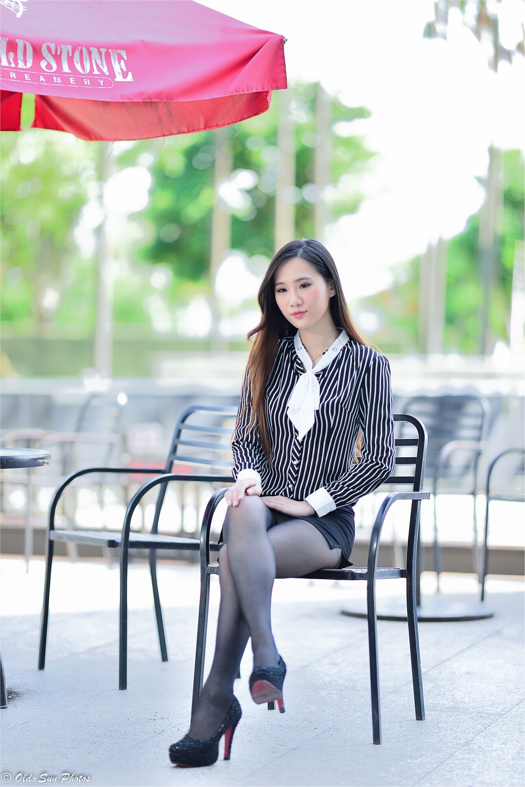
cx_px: 262
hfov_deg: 13.0
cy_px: 394
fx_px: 2296
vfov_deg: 19.5
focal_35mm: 105
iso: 100
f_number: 1.4
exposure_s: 1/640
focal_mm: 105
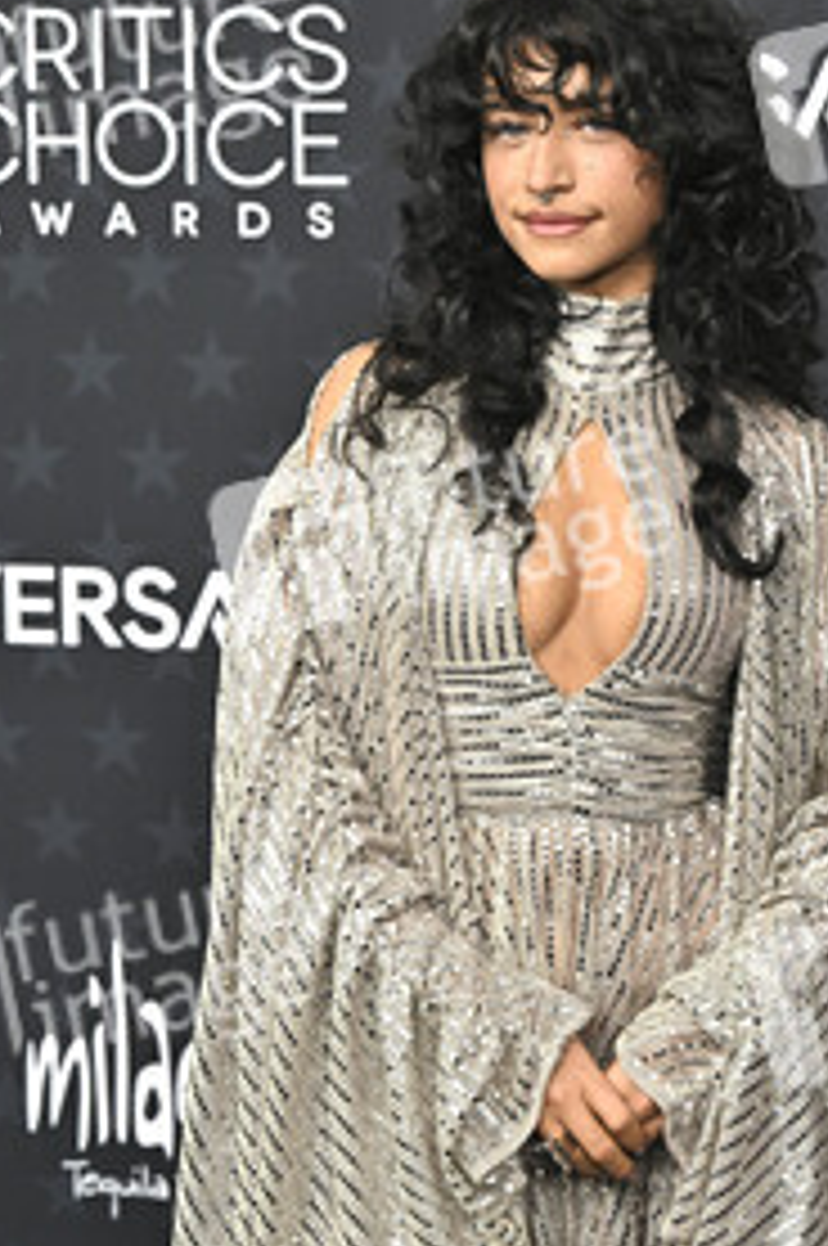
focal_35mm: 101
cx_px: 572
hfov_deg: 13.5
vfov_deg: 20.2
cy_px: 756
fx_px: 3493
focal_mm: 70
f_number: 5.6
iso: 1250
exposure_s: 1/320
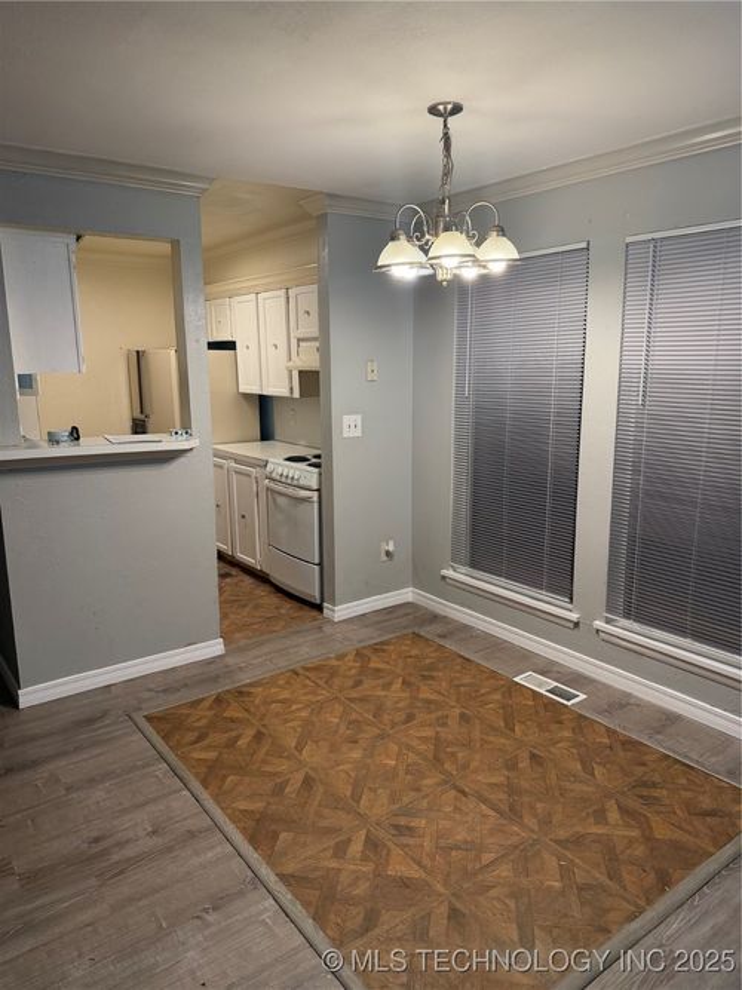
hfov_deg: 56.8
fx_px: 686
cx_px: 371
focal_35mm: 24
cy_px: 495
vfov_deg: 71.6
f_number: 1.78
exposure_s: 1/120
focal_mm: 6.76
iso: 200
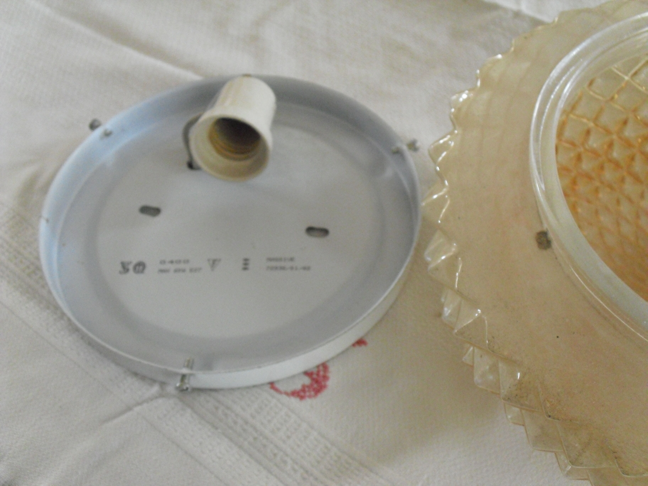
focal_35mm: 36
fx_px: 674
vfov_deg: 39.7
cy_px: 243
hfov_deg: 51.4
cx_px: 324
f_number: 3.1
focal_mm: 6.3
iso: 800
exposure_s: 1/40
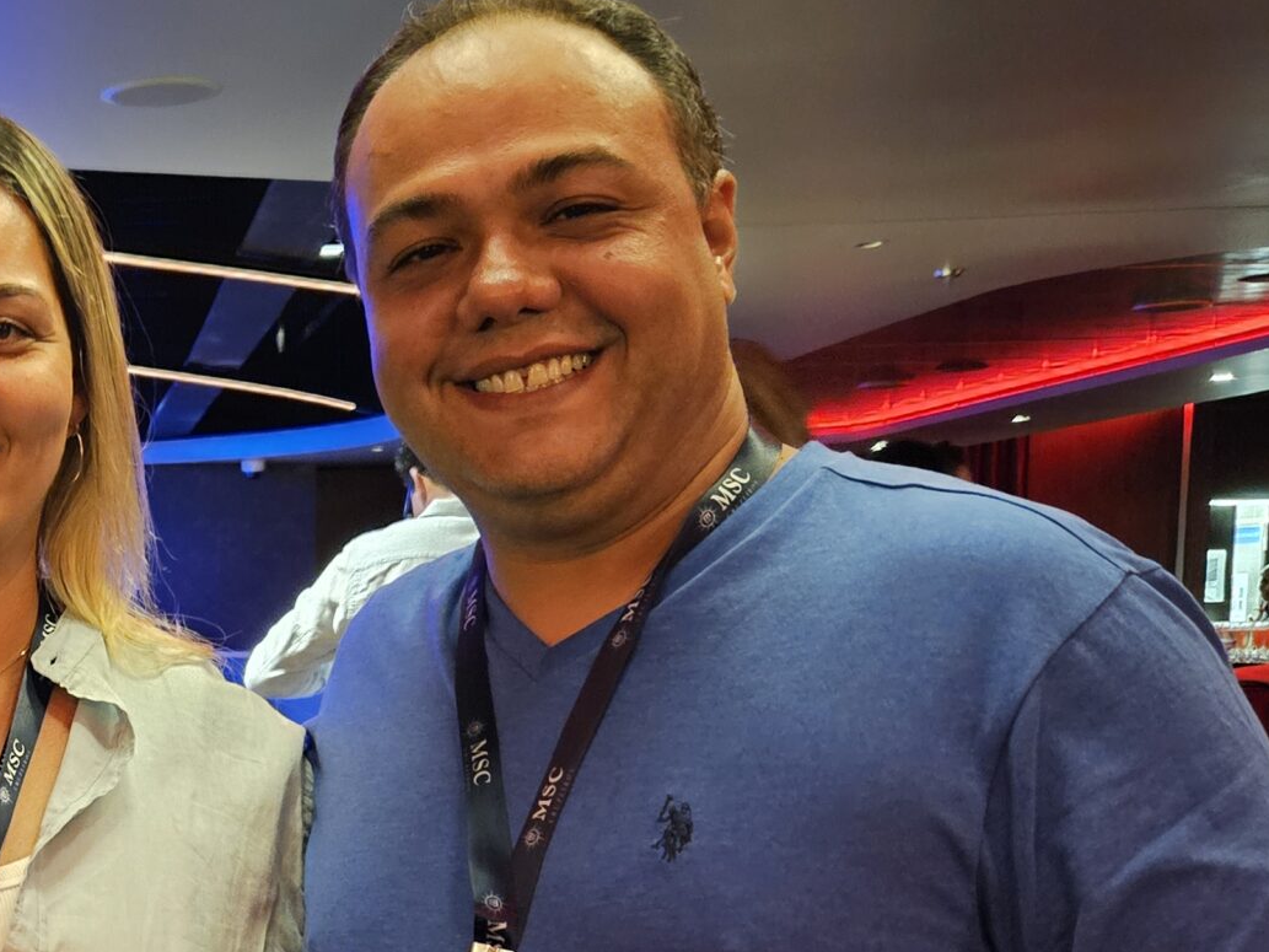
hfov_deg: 30.2
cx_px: -131
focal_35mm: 57
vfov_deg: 25.0
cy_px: 835
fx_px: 2090
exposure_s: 1/24
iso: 1250
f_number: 1.8
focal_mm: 5.4
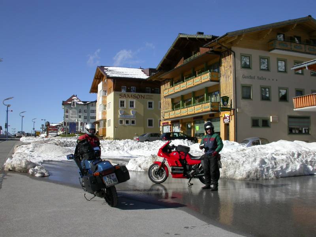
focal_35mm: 38
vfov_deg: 37.7
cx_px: 158
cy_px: 118
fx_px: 347
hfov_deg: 49.0
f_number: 7.5
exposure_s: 1/424
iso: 100
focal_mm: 7.85
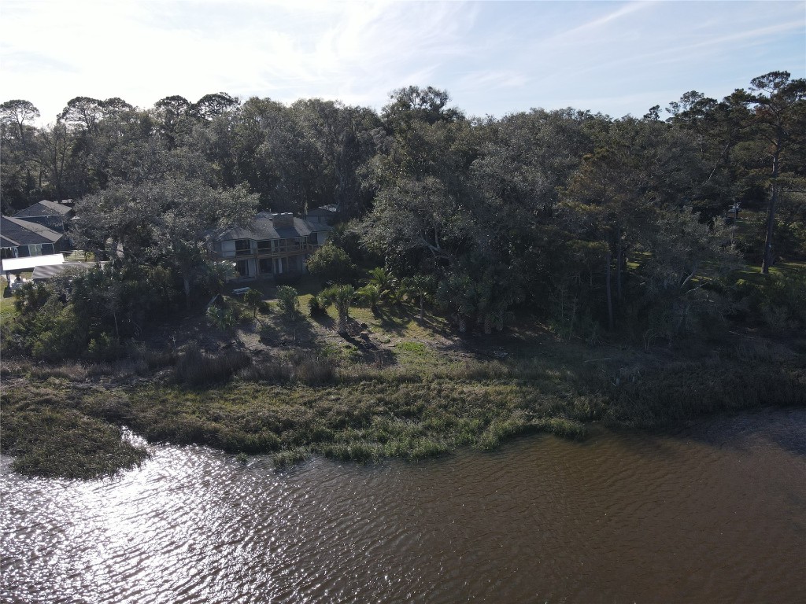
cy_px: 302
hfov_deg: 71.6
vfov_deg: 56.8
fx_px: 559
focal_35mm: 24
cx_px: 403
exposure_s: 1/725
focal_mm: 4.5
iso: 100
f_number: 2.8
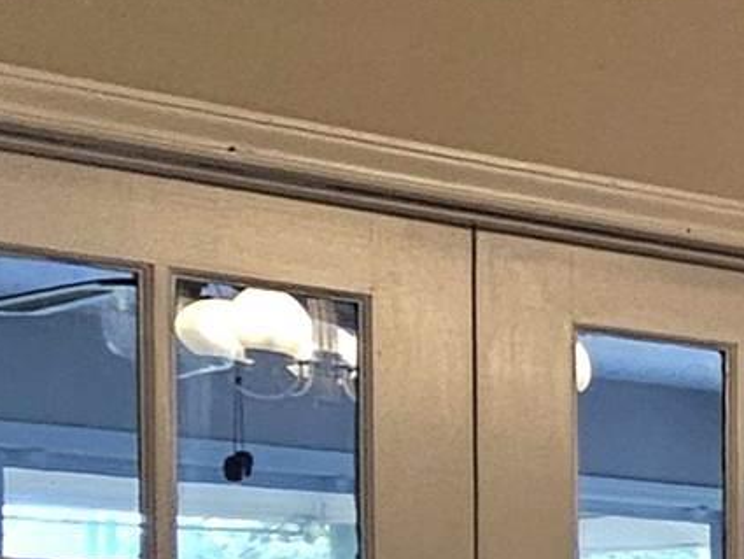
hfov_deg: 12.8
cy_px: 817
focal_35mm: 94
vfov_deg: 14.7
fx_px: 2021
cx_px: 2006
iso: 160
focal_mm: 2.2
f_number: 2.2
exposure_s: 1/60.2
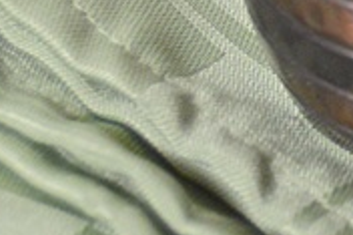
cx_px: 716
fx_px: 2665
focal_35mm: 272
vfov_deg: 5.0
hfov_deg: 7.3
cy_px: -240
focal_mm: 32
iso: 1100
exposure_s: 1/60
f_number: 4.5
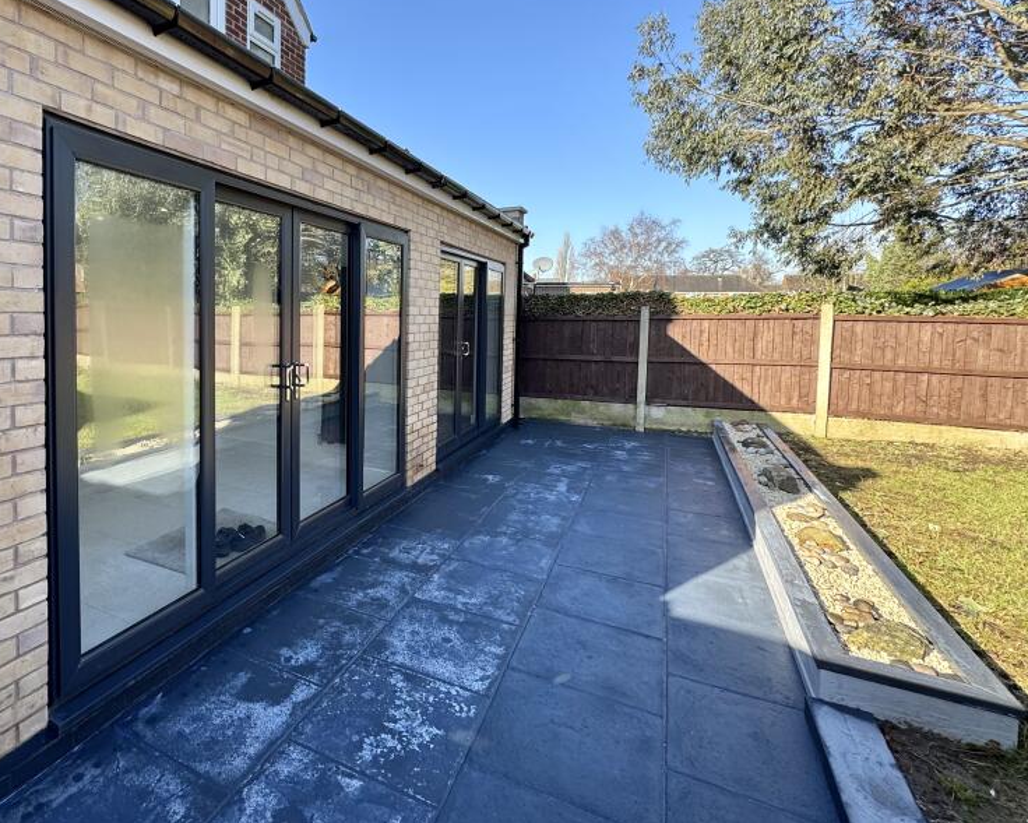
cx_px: 335
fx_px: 578
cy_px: 337
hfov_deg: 80.3
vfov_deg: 70.3
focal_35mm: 19
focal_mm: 2.22
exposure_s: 1/229
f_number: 2.2
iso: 40
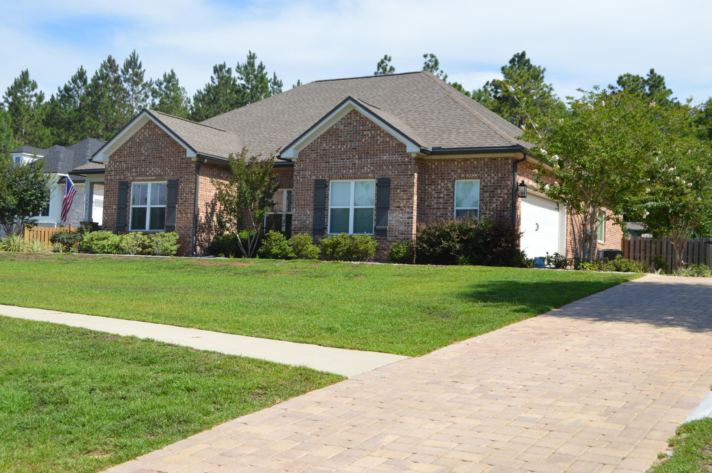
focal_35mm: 45
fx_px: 889
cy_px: 236
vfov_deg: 29.8
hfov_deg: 43.6
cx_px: 356
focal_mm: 30
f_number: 8
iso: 100
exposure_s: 1/250
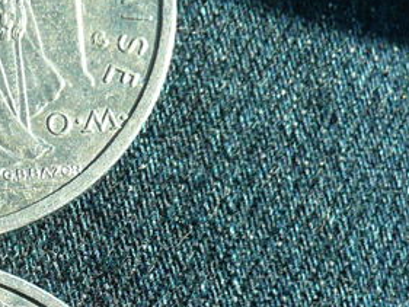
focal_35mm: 128
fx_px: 1513
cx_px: -160
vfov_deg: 11.5
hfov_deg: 14.6
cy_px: 272
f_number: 3.4
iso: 100
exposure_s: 1/160
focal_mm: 4.9
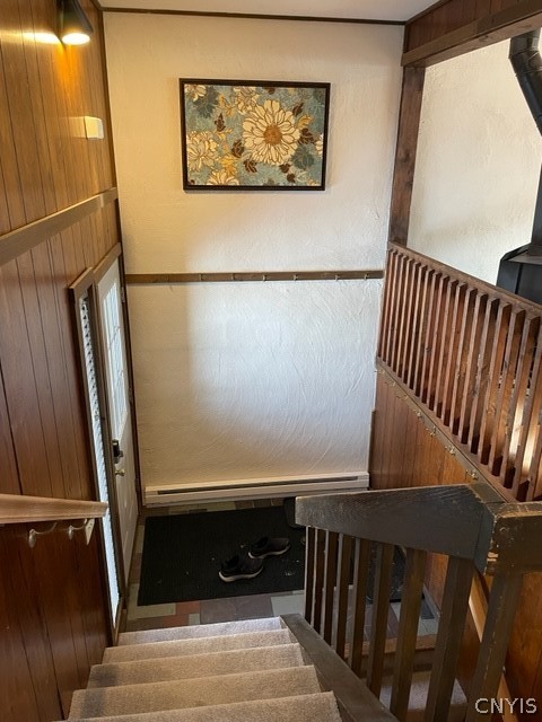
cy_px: 361
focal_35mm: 26
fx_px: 543
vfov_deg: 67.3
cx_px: 271
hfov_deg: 53.1
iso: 160
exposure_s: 1/60
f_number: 1.6
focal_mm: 4.2
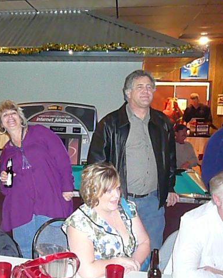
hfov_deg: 31.6
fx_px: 379
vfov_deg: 40.3
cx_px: 36
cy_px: 140
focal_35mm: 46
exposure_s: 1/8
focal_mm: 5.2
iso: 1000
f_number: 2.8
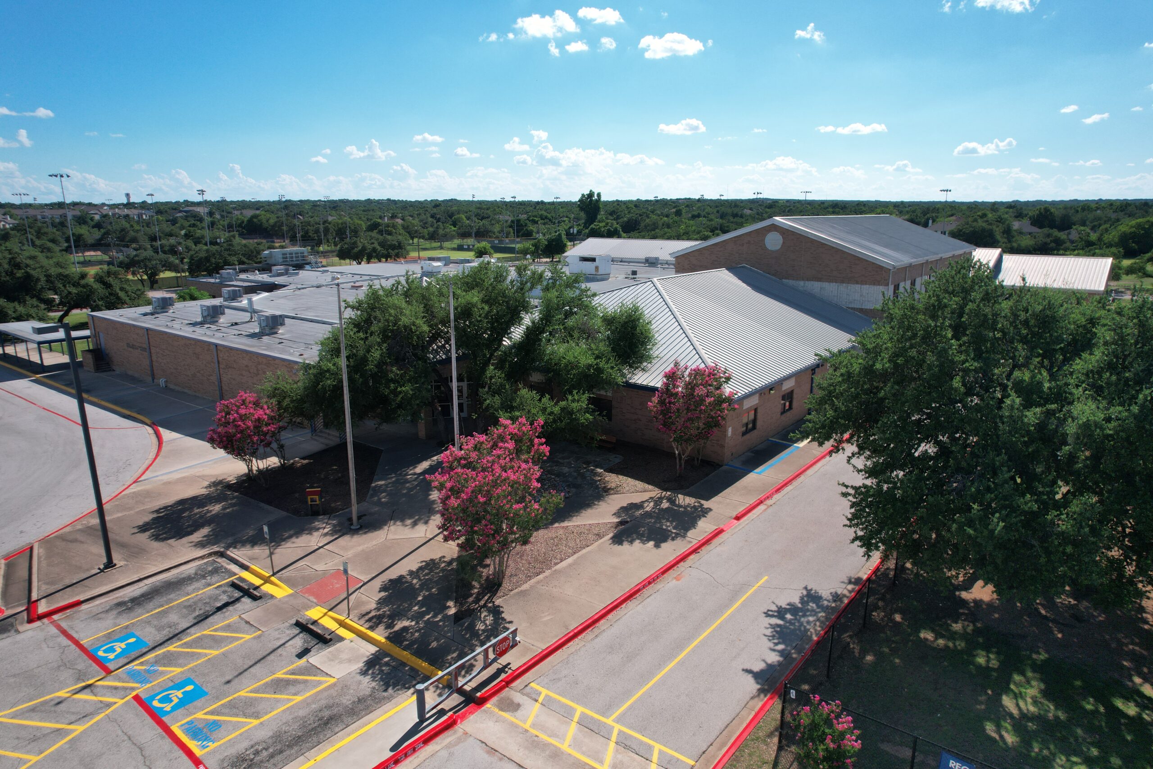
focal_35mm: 22
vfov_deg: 57.2
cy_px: 384
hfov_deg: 78.6
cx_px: 576
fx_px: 705
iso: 110
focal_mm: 8.38
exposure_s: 1/1000
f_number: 2.8
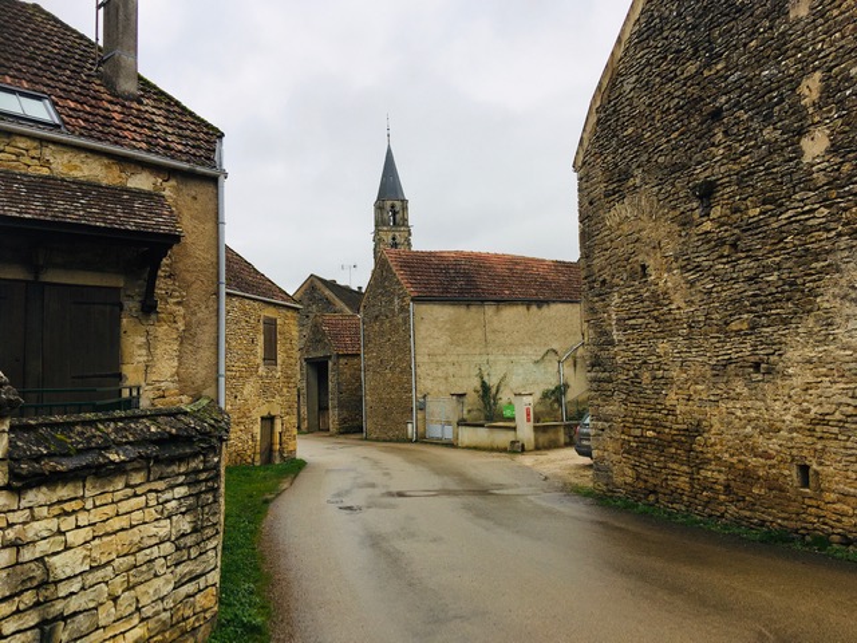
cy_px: 322
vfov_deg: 48.2
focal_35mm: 29
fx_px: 718
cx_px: 428
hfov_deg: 61.7
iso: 25
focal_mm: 4.15
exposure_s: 1/460
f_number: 2.2
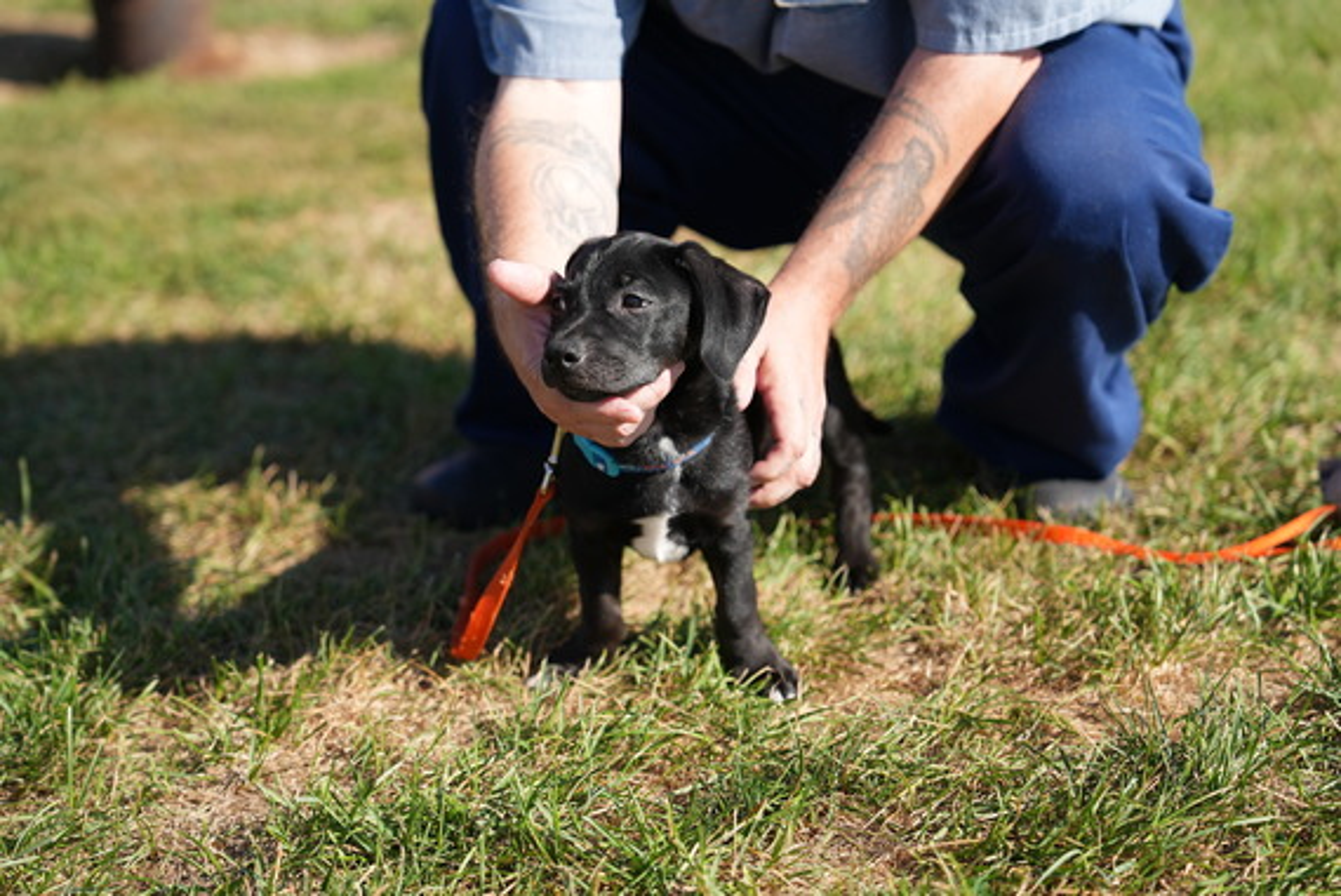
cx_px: 670
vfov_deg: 19.5
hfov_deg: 28.8
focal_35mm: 70
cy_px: 448
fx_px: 2609
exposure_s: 1/800
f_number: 2.8
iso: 80
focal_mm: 70
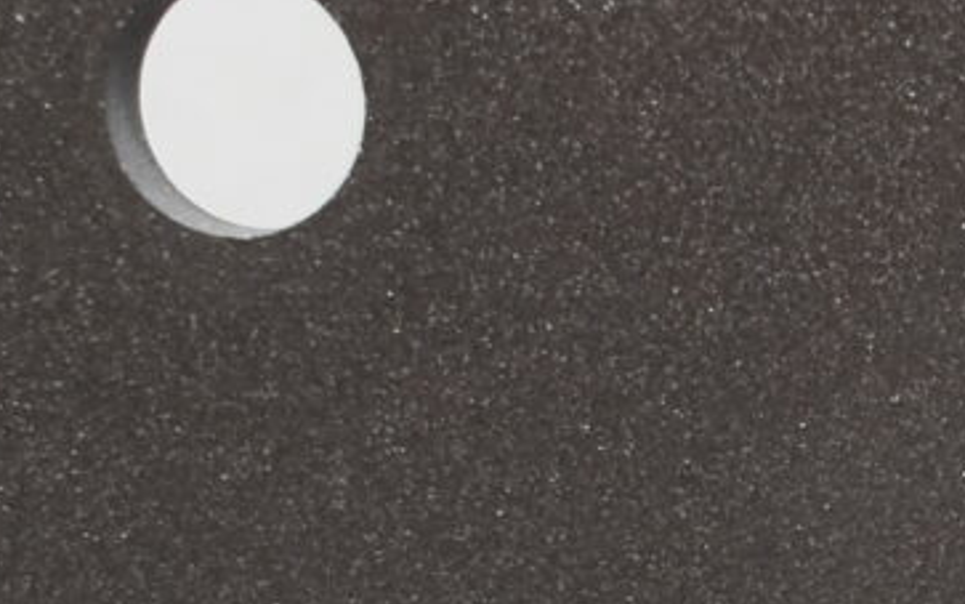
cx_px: 1917
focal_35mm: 194
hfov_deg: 10.0
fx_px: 5103
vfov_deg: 6.6
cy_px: 1092
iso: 400
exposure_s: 1/60
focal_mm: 18
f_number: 5.6
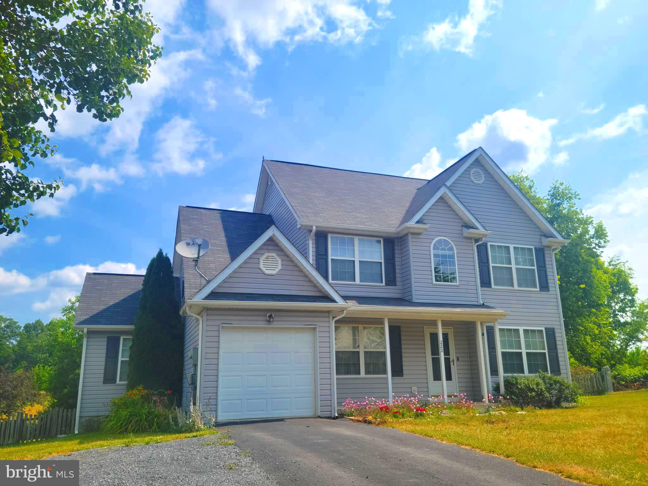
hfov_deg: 63.4
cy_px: 243
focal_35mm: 28
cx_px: 324
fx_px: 524
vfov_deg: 49.7
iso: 25
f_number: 2
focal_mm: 5.9
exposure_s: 1/1212
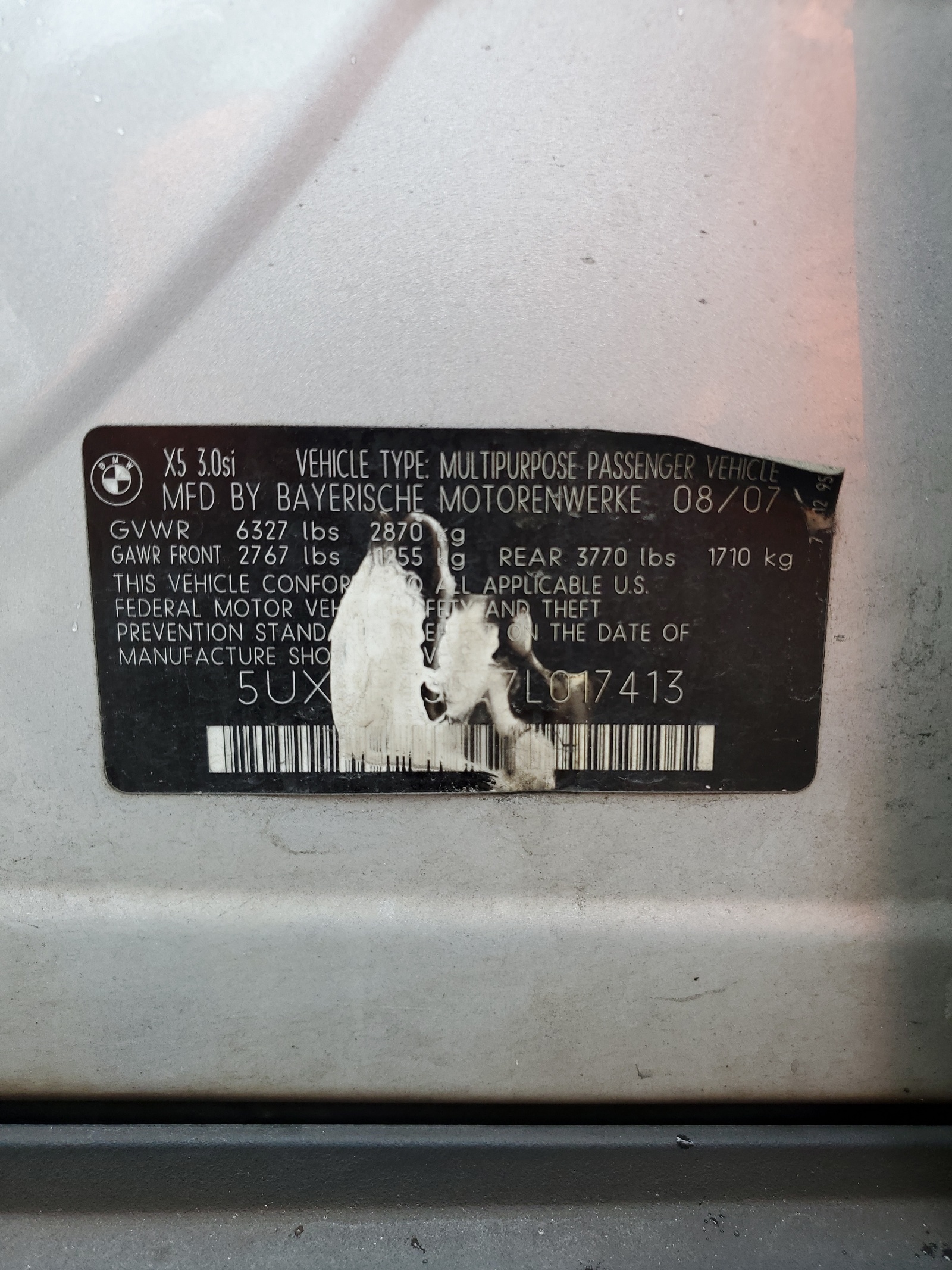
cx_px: 476
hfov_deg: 53.1
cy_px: 635
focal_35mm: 26
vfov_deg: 67.3
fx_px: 953
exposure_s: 1/500
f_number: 1.5
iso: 50
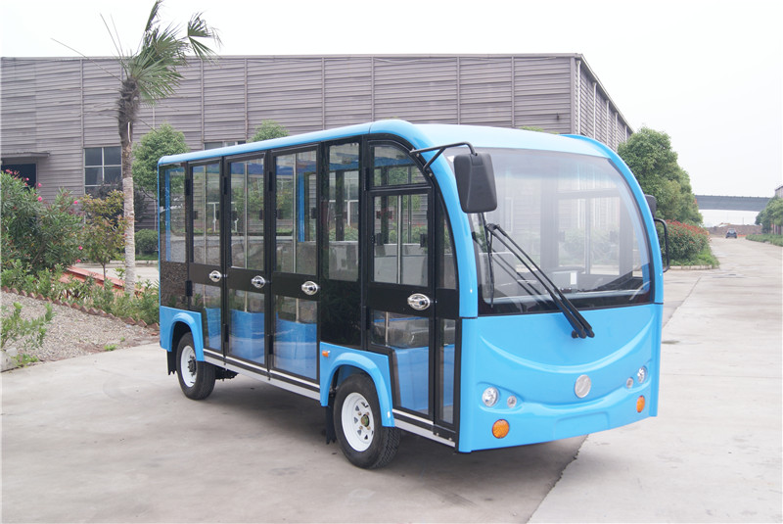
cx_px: 392
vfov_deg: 34.3
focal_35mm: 39
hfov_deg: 49.5
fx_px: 849
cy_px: 262
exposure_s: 1/160
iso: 100
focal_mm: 26
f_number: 6.3
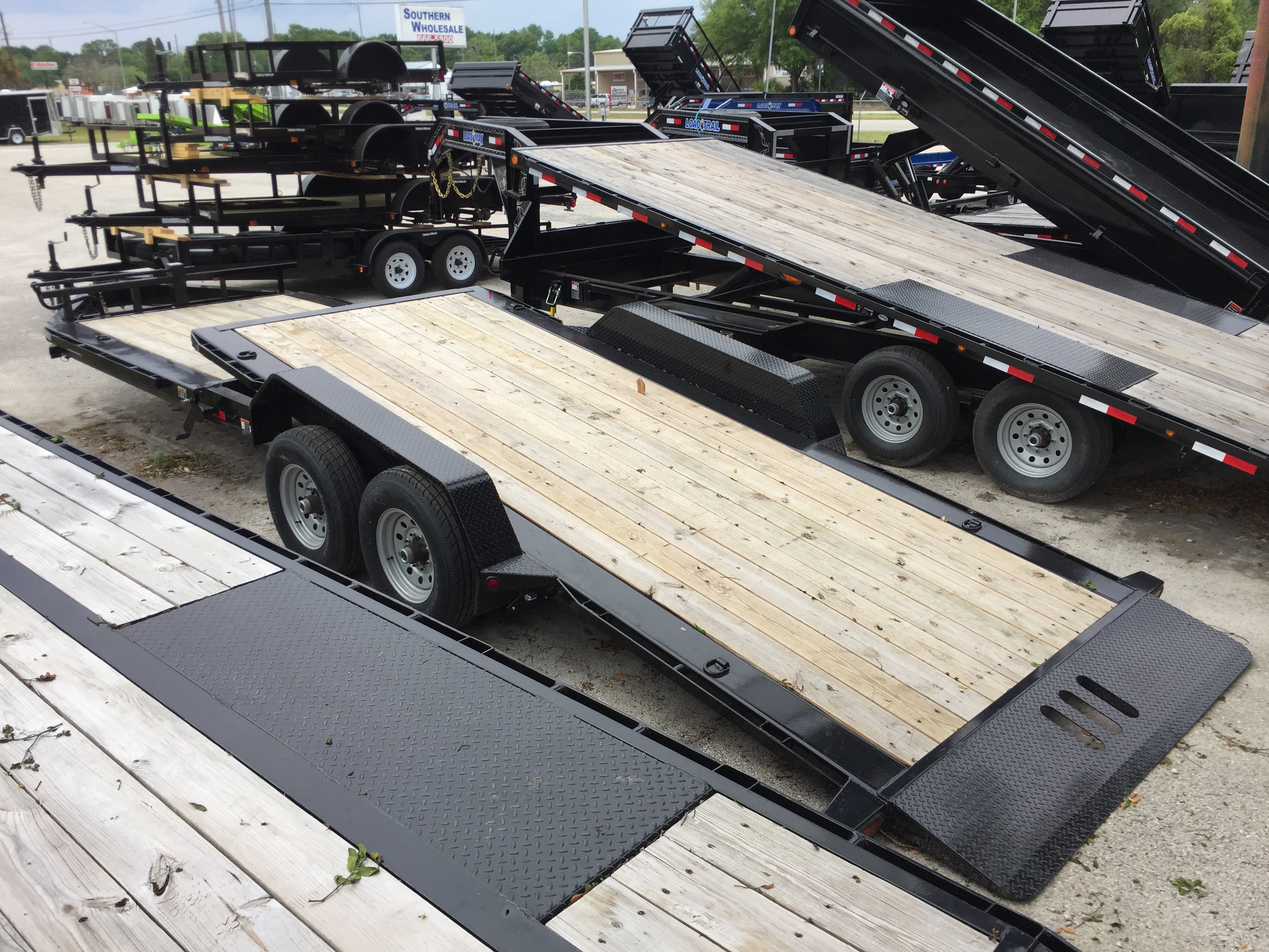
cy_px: 476
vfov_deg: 48.2
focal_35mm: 29
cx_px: 634
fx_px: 1063
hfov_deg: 61.7
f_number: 2.2
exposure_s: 1/1014
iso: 32
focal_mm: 4.15
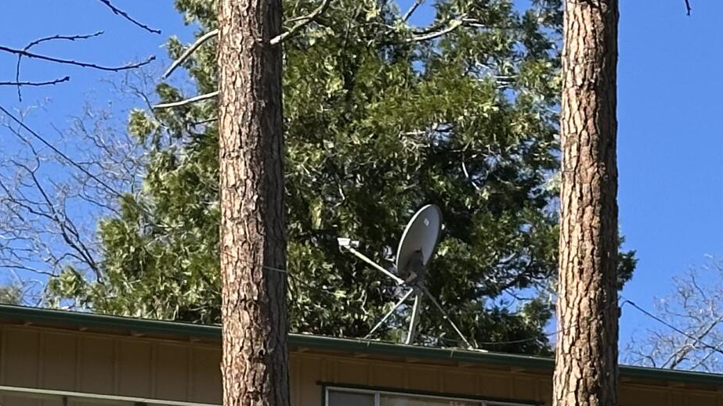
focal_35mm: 170
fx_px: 3259
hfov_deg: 12.7
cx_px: 378
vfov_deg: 7.0
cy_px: 620
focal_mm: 6.86
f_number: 1.78
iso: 64
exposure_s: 1/1751
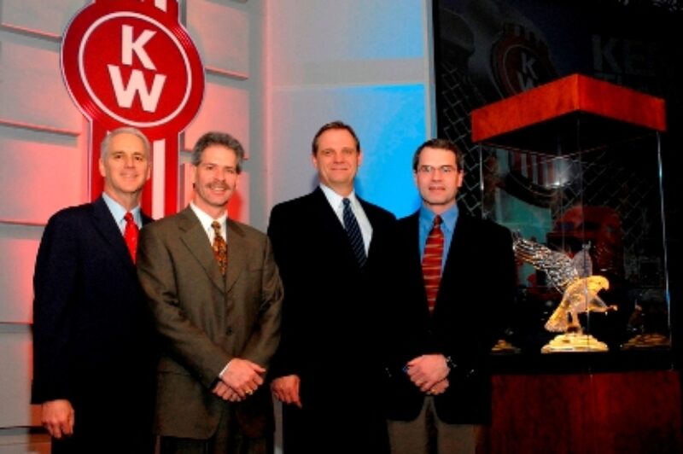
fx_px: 711
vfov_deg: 35.4
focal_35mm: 38
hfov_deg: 51.3
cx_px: 342
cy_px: 227
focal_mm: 25
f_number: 9
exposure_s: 1/60
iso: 400
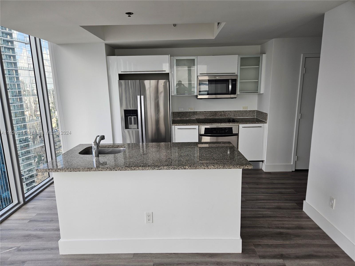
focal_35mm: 23
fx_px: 236
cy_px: 133
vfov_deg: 58.9
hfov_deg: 73.9
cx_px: 178
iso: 25
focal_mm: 5.4
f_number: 1.8
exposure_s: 1/234
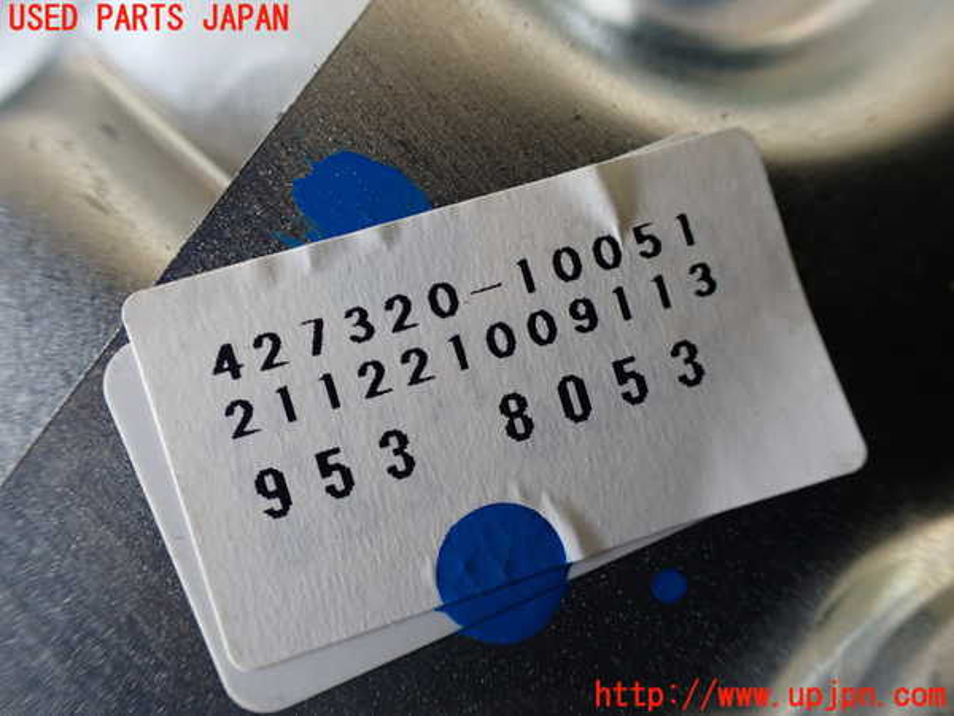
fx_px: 827
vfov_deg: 46.8
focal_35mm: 30
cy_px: 358
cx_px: 477
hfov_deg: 60.0
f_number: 2.3
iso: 250
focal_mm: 5.4
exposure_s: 1/125
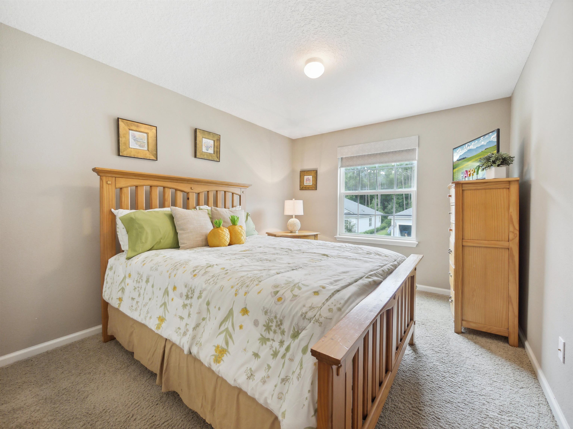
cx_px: 286
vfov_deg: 85.7
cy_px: 214
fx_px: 232
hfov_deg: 102.1
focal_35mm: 14
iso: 400
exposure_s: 1/15
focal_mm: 7
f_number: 4
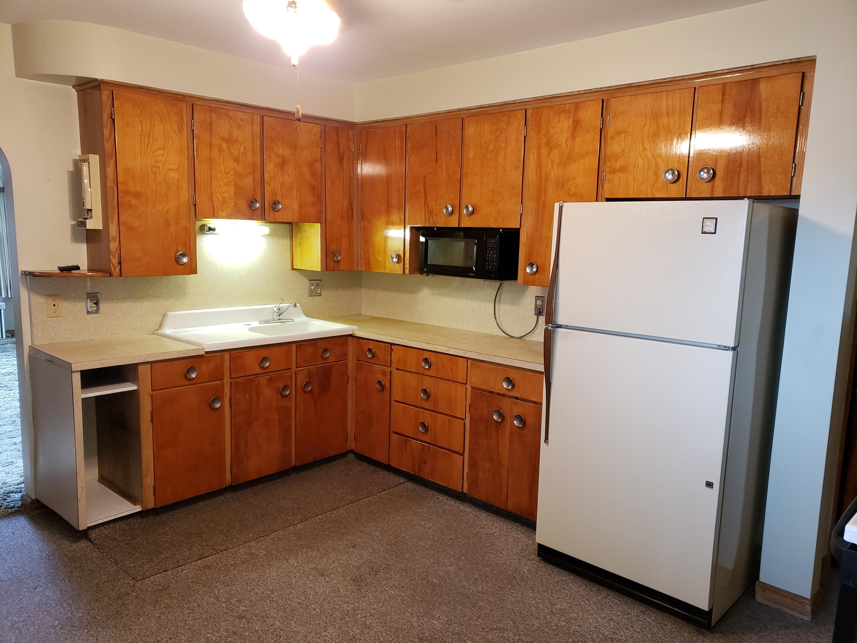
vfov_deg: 53.1
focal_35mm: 26
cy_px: 322
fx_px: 644
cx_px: 428
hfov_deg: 67.3
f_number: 1.5
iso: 250
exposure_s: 1/60
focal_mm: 4.3
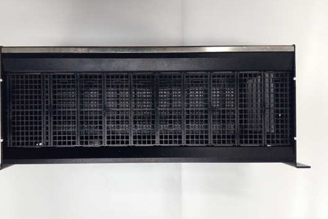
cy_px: 117
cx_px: 146
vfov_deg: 41.1
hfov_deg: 58.6
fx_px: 291
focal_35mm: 32
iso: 194
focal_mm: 3.79
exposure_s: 1/33
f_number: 2
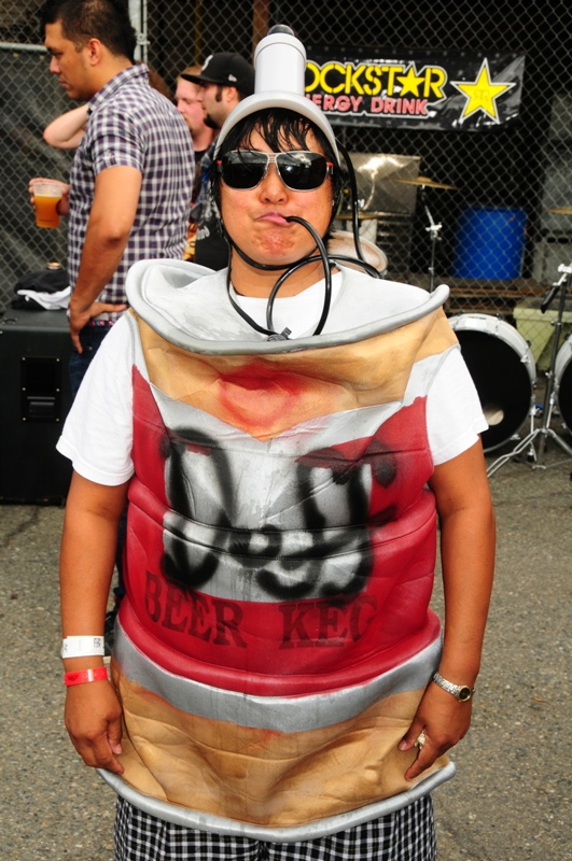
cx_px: 286
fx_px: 1255
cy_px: 430
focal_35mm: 52
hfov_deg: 25.7
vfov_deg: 37.9
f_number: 10
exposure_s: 1/80
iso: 320
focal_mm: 35
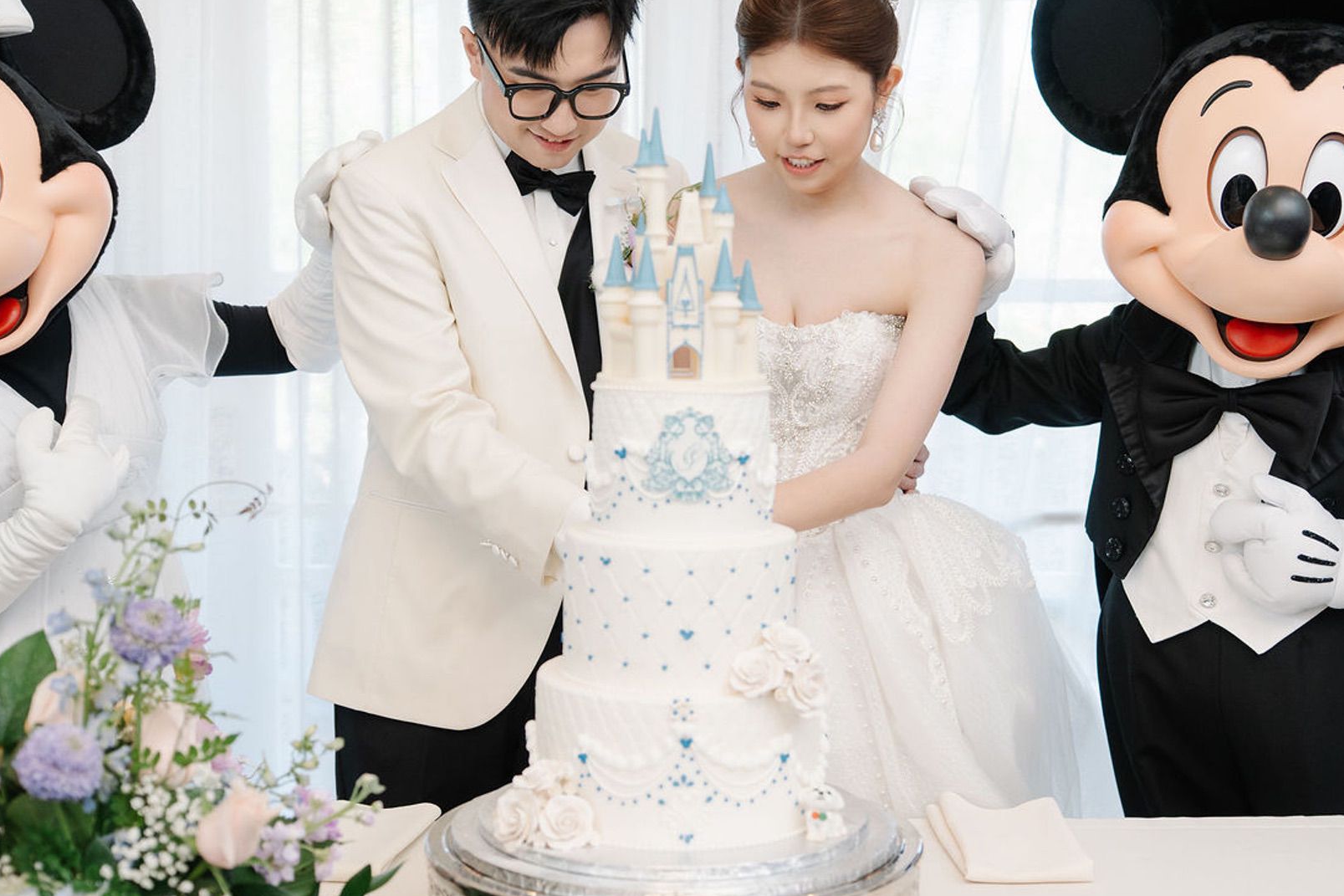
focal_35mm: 56
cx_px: 744
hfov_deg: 35.6
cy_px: 432
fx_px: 2090
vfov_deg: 24.2
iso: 400
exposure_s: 1/200
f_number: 2
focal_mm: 30
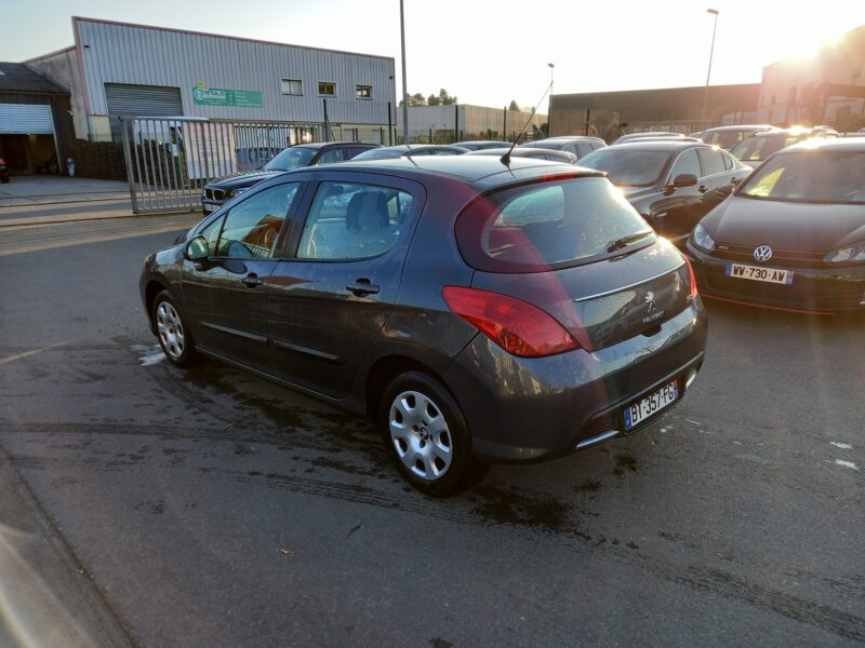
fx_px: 625
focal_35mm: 25
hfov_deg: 69.4
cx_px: 432
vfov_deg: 54.9
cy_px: 324
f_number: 2
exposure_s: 1/100
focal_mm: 4.6
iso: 32
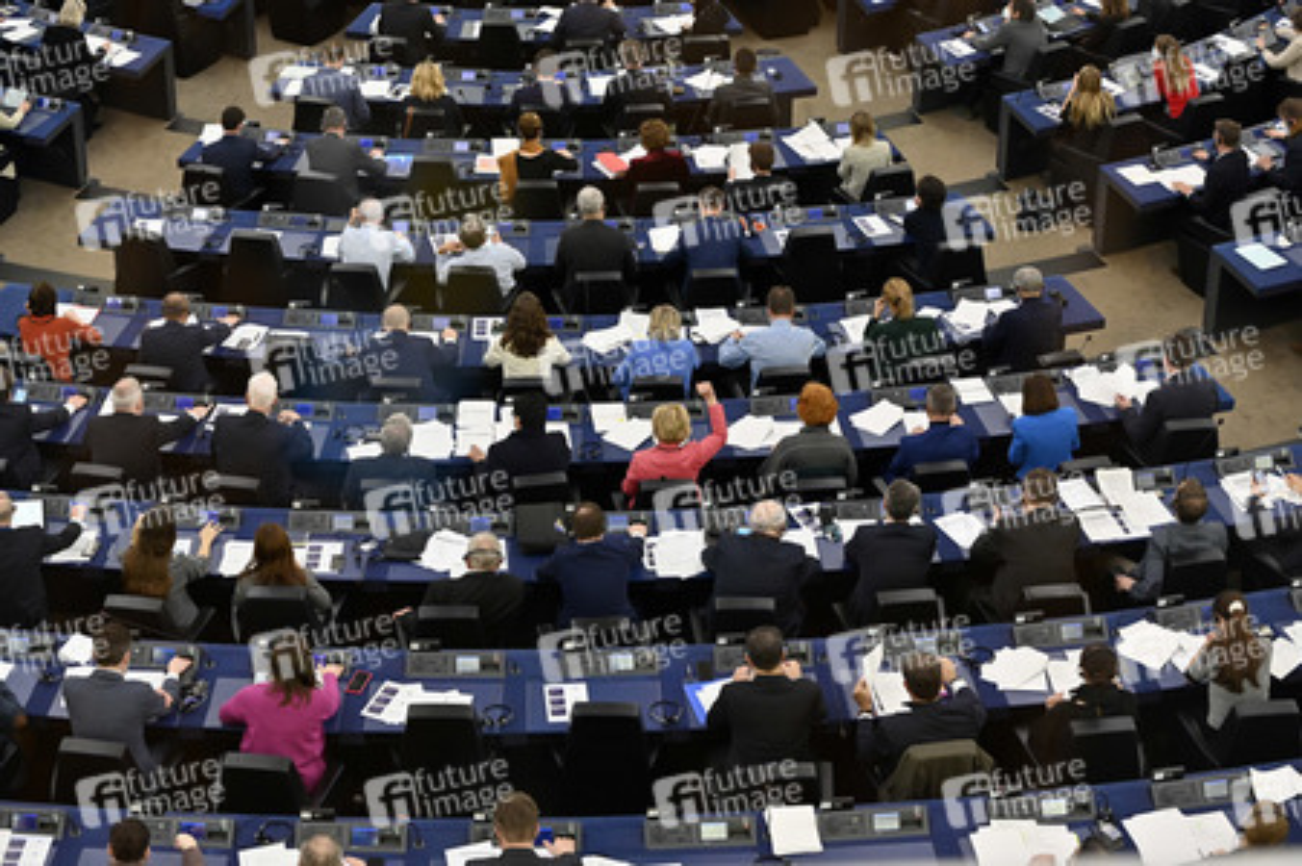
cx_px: 651
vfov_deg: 19.4
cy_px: 433
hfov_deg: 28.9
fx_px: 2530
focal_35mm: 70
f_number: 4
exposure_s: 1/400
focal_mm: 70
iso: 1600
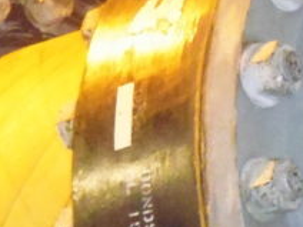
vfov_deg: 5.1
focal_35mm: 290
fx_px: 2538
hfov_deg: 6.8
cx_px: 204
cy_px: 258
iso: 1600
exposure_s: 1/60
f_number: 4.5
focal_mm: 10.6
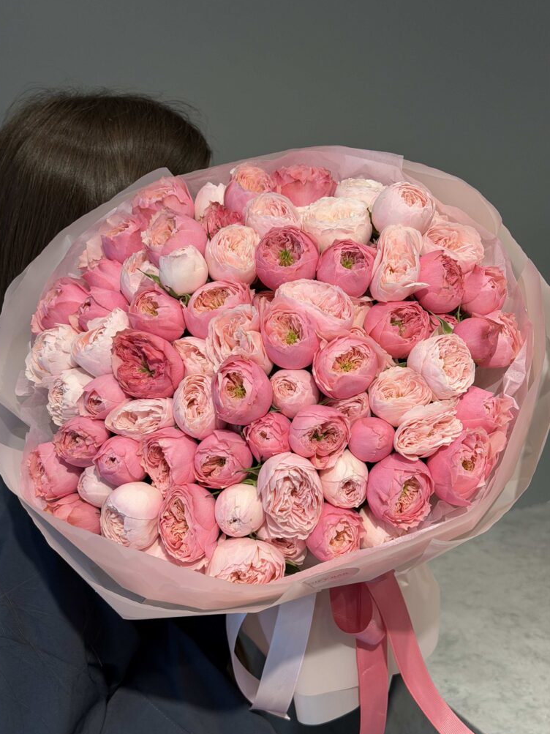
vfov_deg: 38.9
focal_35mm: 49
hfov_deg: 29.7
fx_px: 1038
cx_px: 270
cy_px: 370
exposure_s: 1/100
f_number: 1.78
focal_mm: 6.76
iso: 64
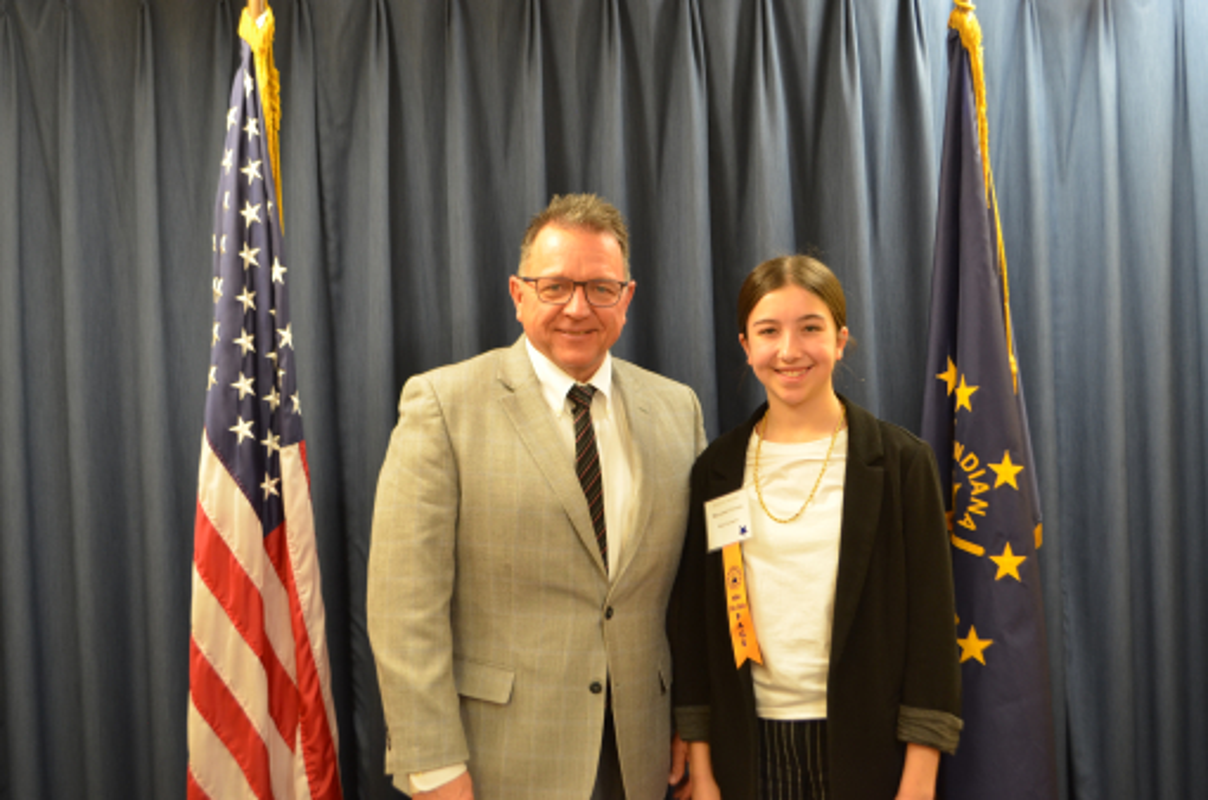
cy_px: 400
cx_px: 604
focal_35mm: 42
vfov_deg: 31.8
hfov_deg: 46.5
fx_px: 1407
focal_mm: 28
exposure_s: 1/15
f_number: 4.5
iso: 560
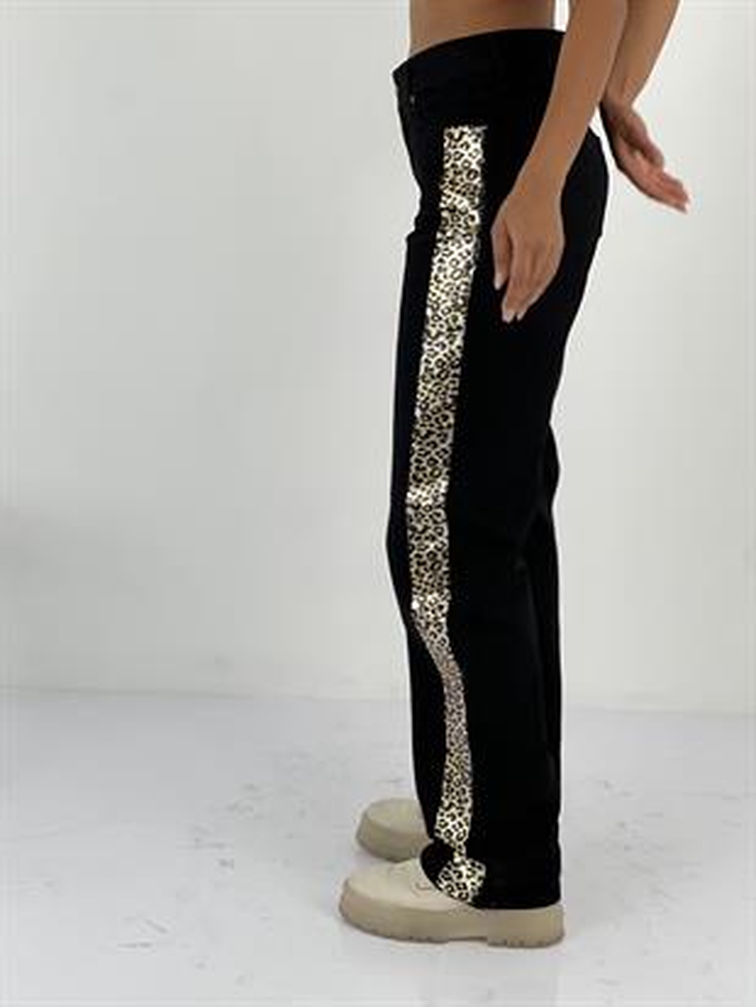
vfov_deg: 25.3
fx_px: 2241
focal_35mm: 77
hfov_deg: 19.1
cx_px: 378
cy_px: 504
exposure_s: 1/100
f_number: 2.8
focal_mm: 9
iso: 32
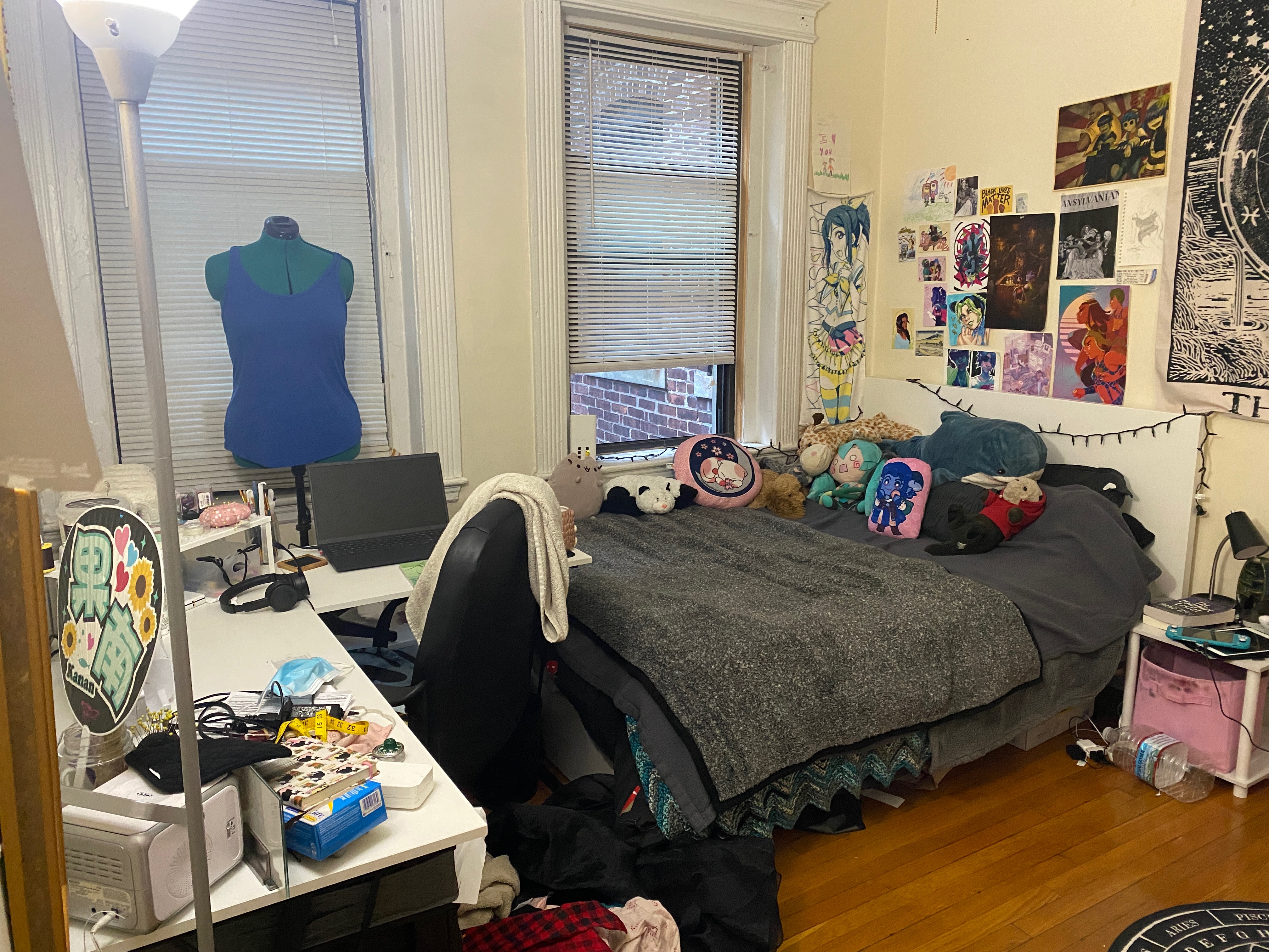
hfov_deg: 67.3
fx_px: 953
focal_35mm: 26
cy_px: 476
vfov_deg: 53.1
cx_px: 634
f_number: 1.8
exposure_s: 1/60
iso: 500
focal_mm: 4.25
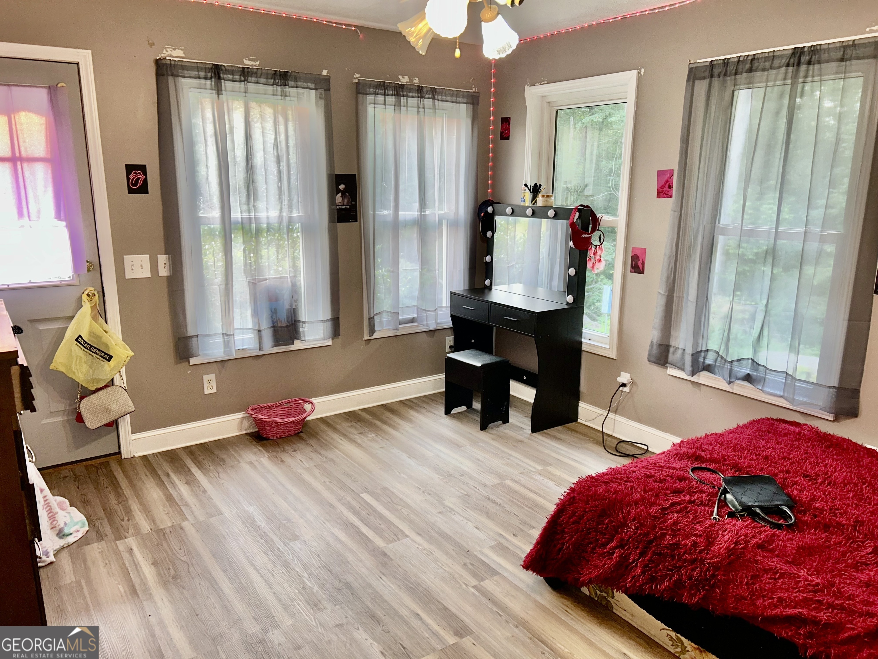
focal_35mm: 26
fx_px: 659
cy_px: 330
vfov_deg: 53.1
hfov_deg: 67.3
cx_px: 439
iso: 32
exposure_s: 1/41
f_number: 1.5
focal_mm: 5.7
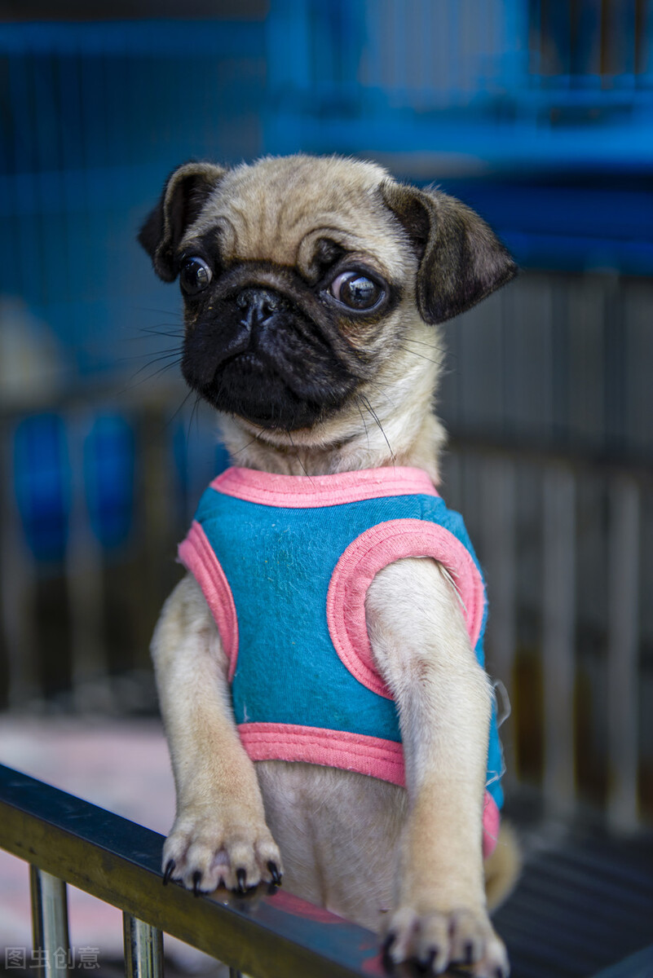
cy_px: 489
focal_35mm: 70
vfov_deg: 28.8
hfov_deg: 19.5
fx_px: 1903
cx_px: 326
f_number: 2.8
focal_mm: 70
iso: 100
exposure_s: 1/400
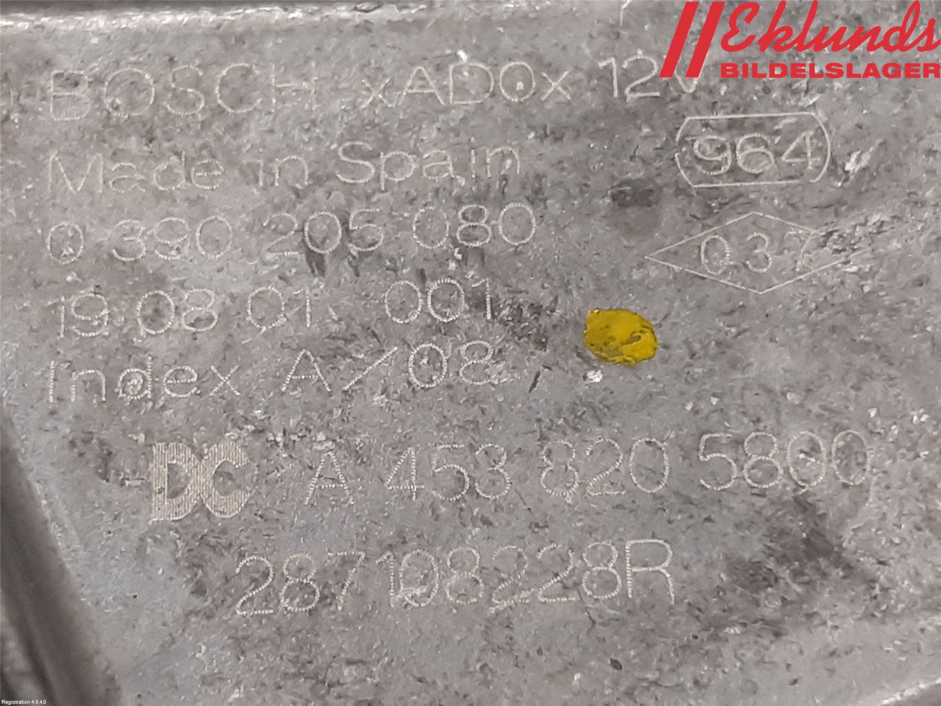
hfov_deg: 67.3
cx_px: 470
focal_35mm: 26
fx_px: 707
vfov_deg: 53.1
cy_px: 353
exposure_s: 1/50
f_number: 1.7
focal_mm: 3.93
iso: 100
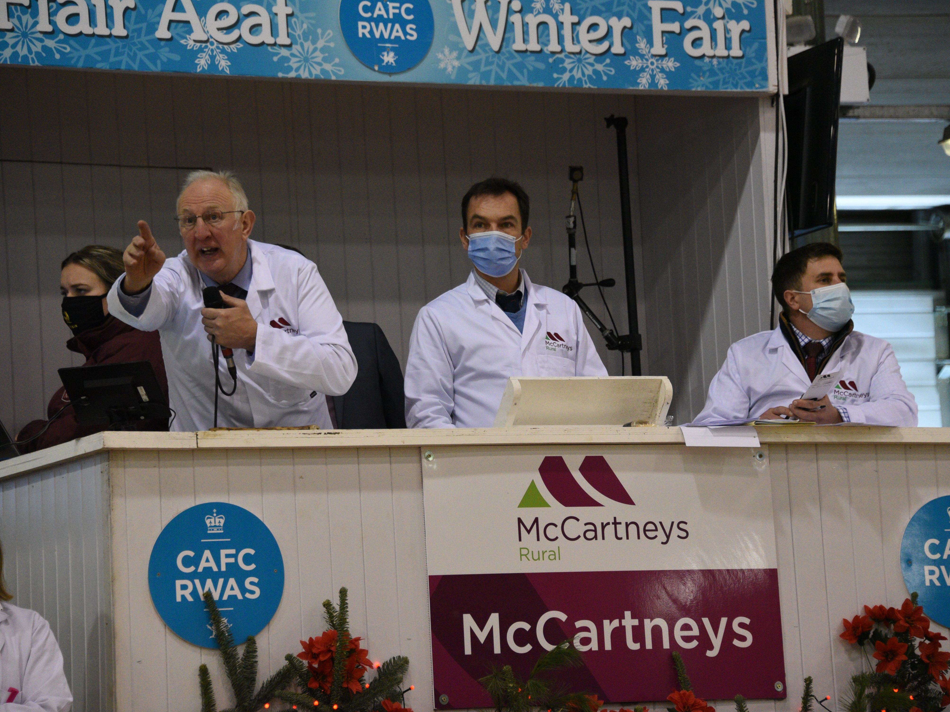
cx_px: 493
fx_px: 4309
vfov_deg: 9.5
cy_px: 356
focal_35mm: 157
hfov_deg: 12.6
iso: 5000
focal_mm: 145
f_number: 5.6
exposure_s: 1/250
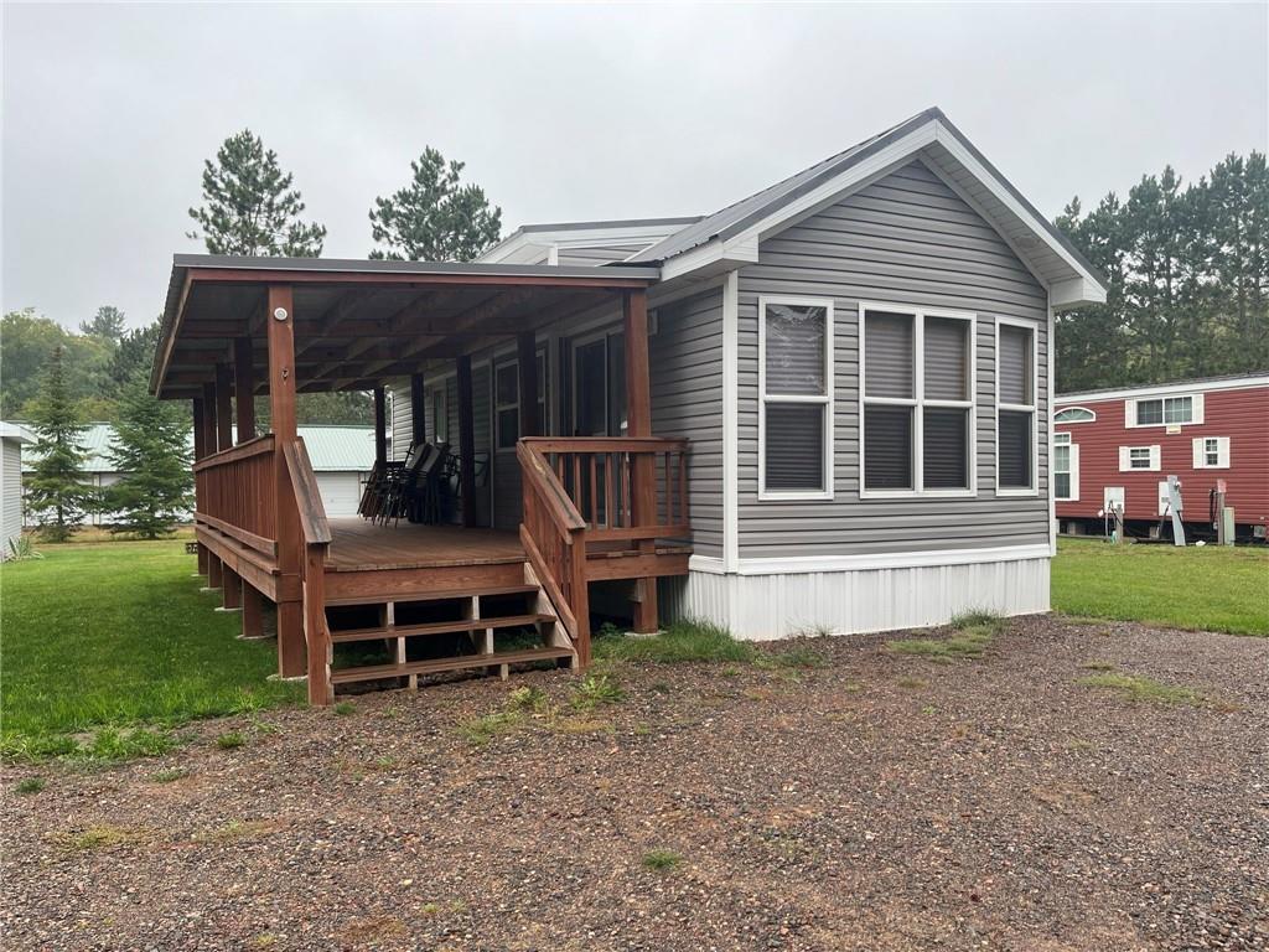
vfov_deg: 53.1
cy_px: 476
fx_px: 953
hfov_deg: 67.3
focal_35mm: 26
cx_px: 634
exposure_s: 1/290
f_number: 1.6
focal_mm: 5.1
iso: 40
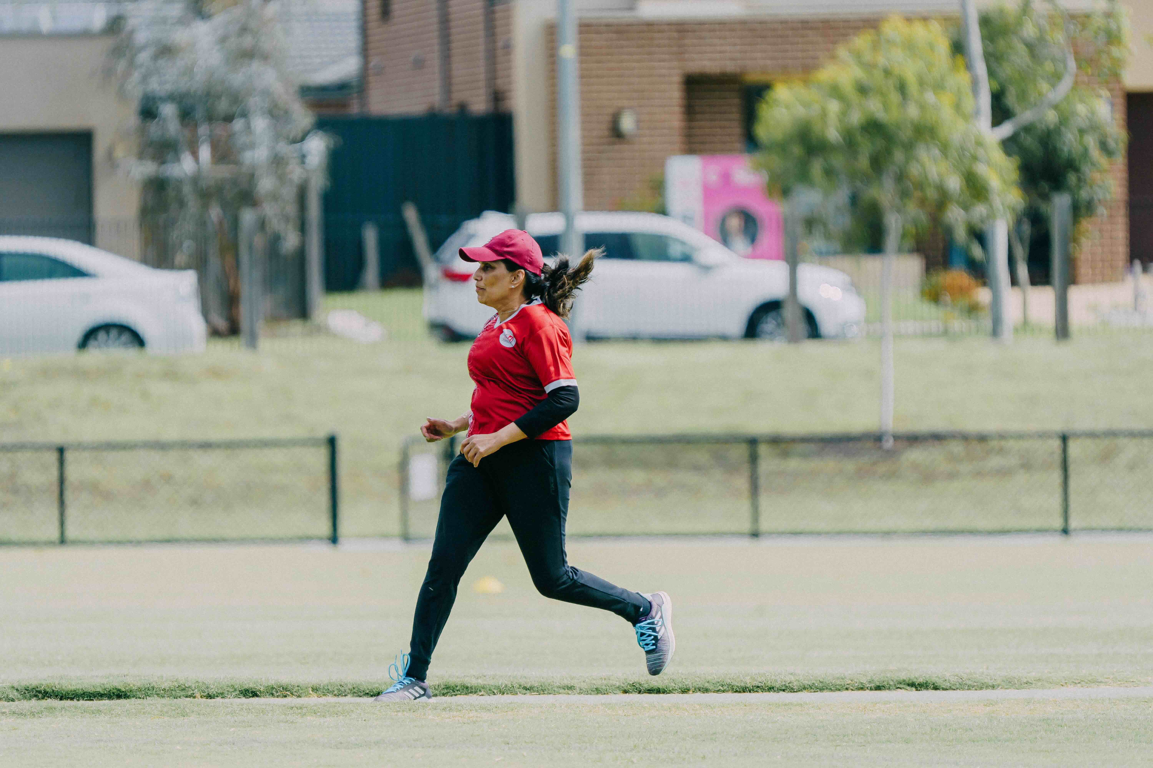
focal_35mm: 430
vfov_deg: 3.2
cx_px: 576
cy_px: 384
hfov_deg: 4.8
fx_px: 13771
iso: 320
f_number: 6.3
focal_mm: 430
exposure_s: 1/1000
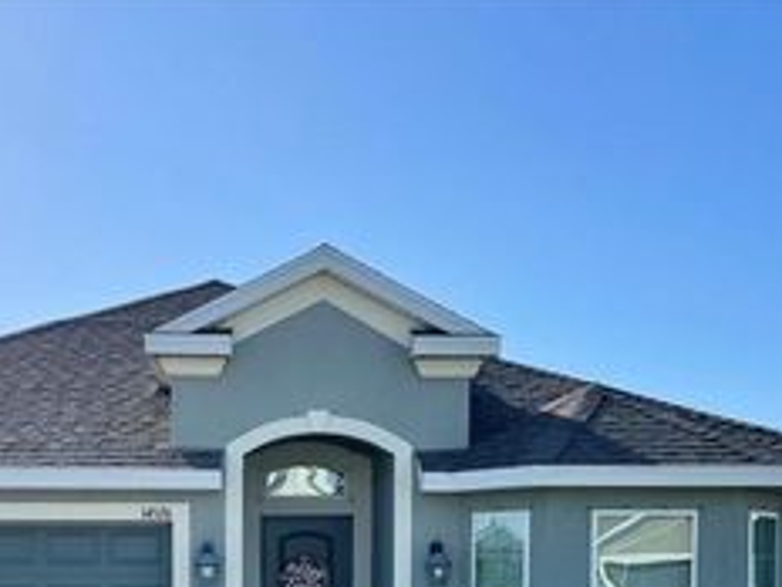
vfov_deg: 24.6
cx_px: 243
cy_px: 619
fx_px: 1265
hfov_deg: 33.9
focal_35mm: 56
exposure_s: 1/5376
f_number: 1.6
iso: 32
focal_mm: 5.1
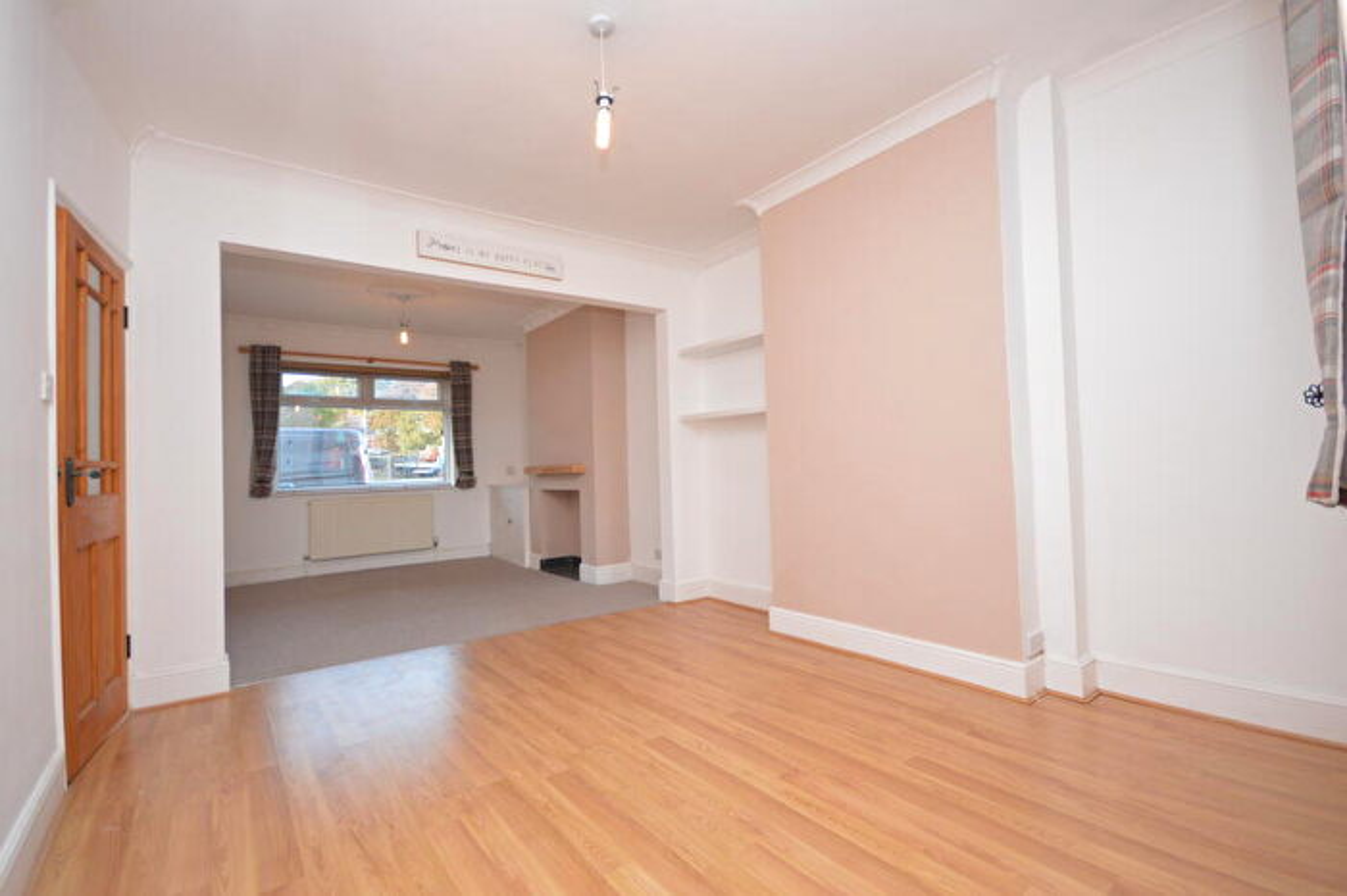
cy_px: 448
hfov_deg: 100.4
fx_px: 561
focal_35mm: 15
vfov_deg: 77.3
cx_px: 674
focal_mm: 10
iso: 640
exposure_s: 1/60
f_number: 4
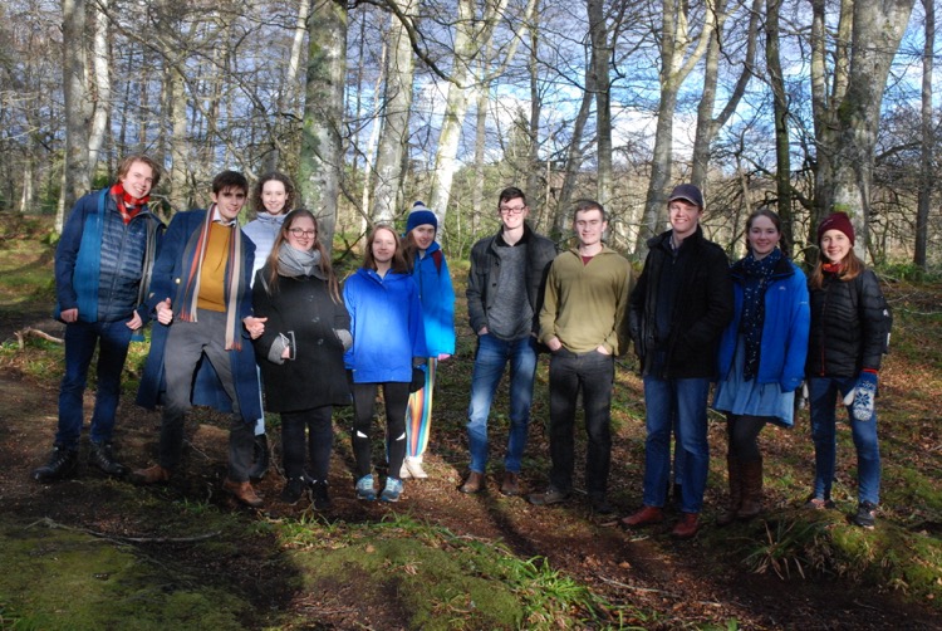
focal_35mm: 38
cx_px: 471
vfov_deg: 35.6
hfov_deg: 51.2
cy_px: 316
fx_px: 982
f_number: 9
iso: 1250
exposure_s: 1/320
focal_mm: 25
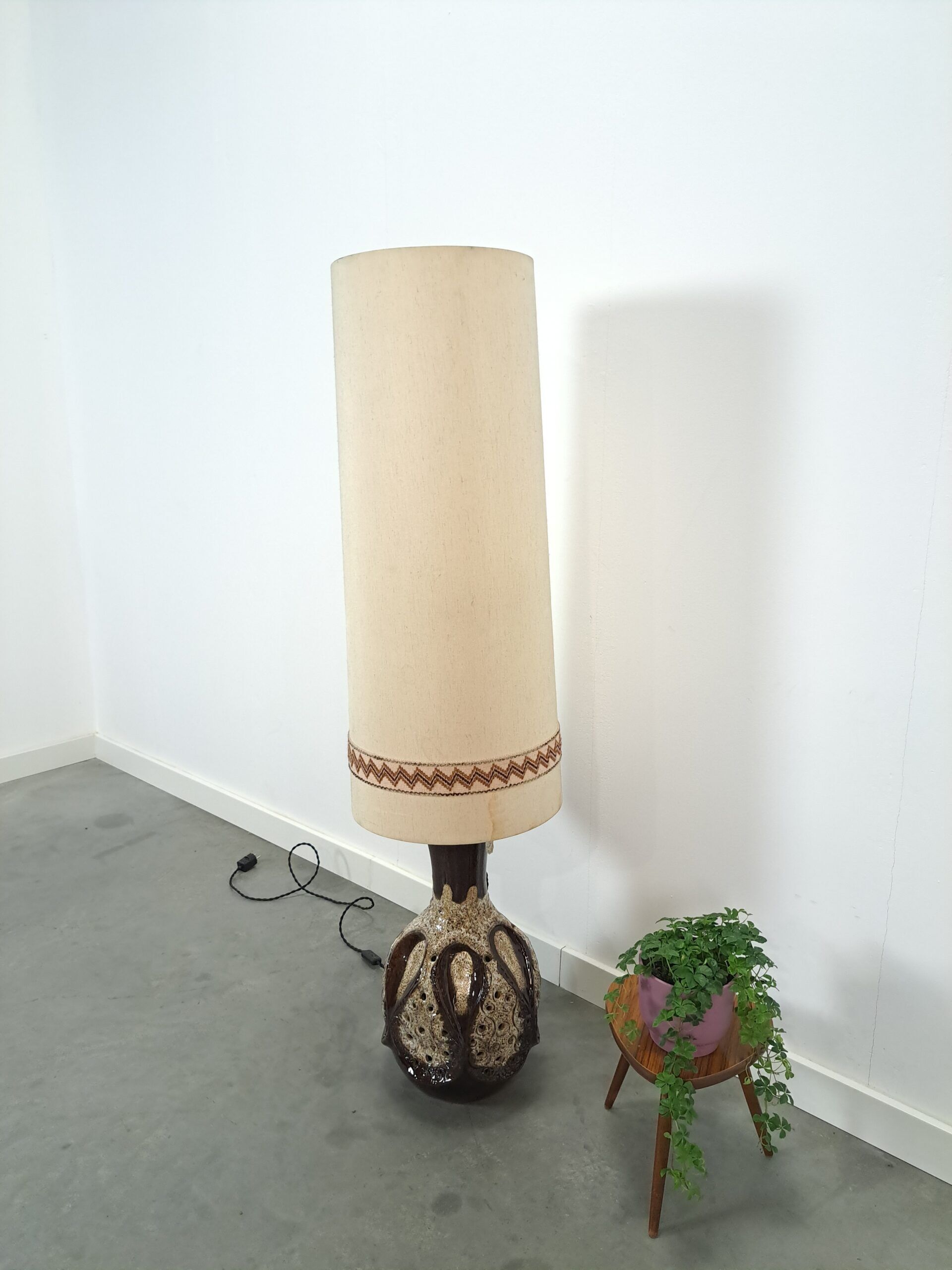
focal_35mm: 24
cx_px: 476
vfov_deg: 71.6
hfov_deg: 56.8
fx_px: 880
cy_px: 635
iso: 400
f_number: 1.8
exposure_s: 1/100
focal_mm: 5.23
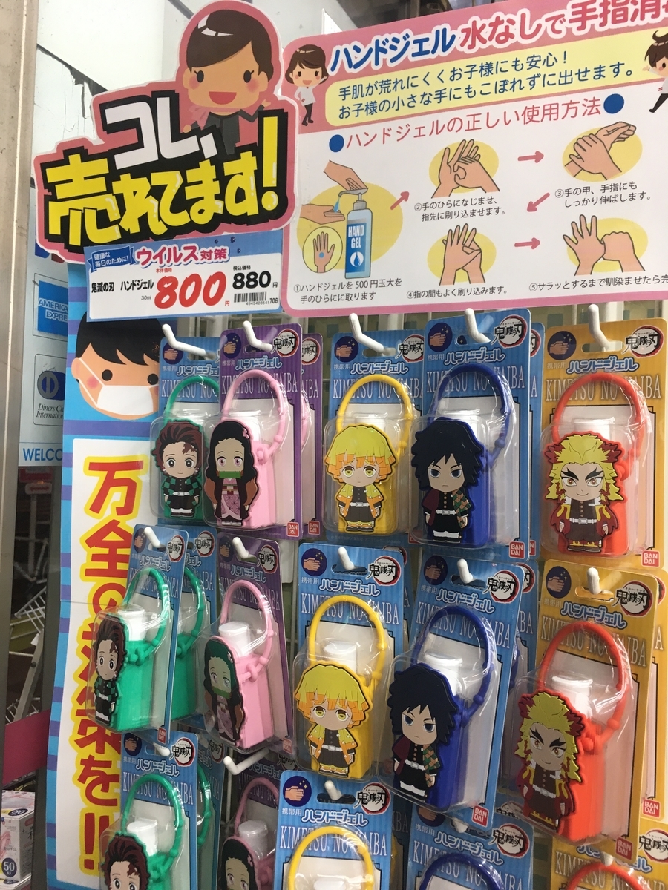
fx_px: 746
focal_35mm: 29
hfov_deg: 48.2
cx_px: 334
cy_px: 445
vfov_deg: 61.7
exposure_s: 1/30
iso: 32
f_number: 2.2
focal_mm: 4.15
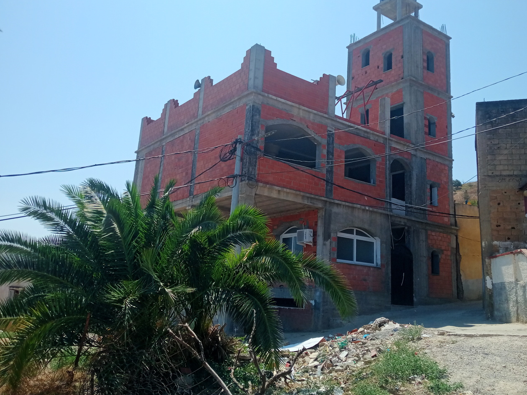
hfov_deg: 56.7
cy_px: 176
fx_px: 487
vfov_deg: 44.1
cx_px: 284
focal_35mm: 32
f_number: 1.8
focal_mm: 4.05
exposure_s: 1/1912
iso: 111
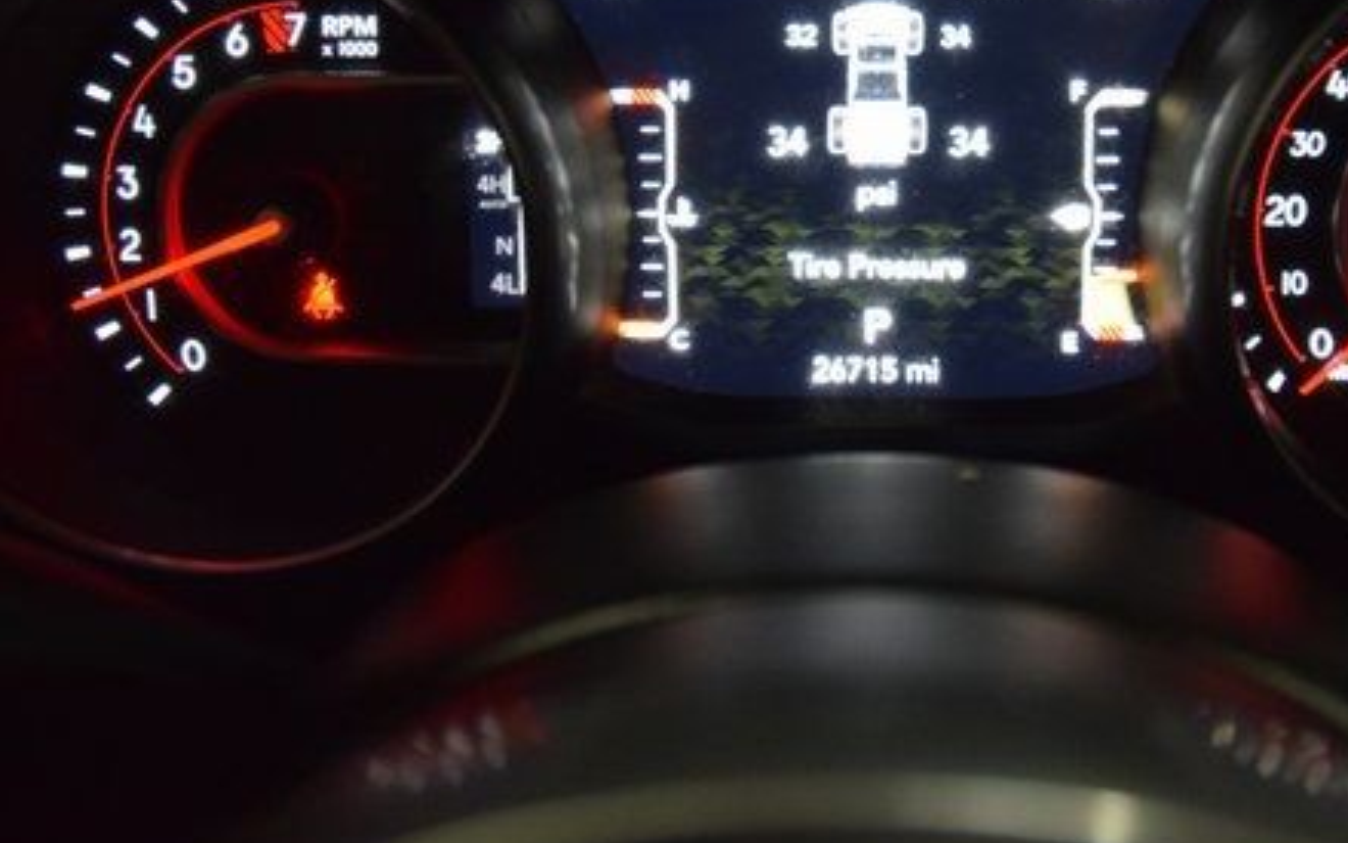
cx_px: 879
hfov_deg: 48.6
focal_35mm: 40
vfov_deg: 31.5
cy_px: 216
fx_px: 1469
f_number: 3.5
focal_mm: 18
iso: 2800
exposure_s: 1/125
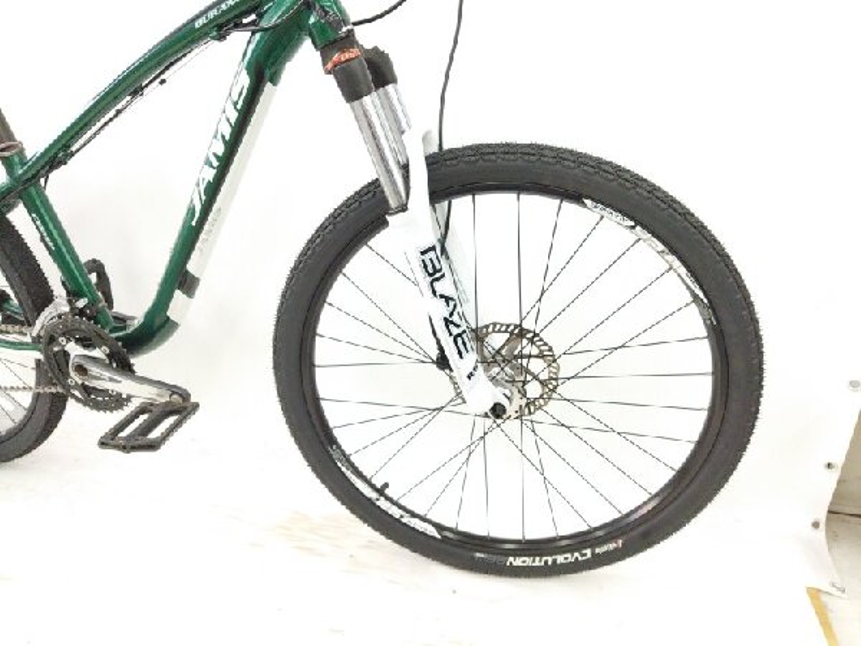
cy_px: 323
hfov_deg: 65.3
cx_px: 430
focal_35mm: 27
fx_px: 672
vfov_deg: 51.4
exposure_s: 1/300
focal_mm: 4.71
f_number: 1.79
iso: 747
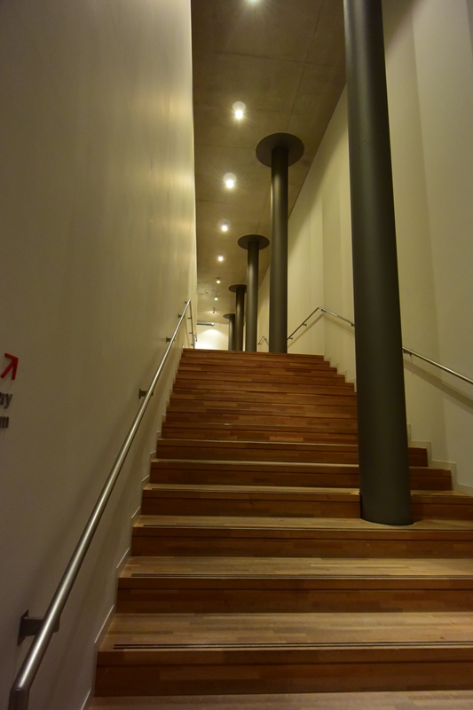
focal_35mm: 18
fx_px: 355
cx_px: 236
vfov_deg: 90.0
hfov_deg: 67.4
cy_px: 355
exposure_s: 1/20
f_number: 3.5
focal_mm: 6.7
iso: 800
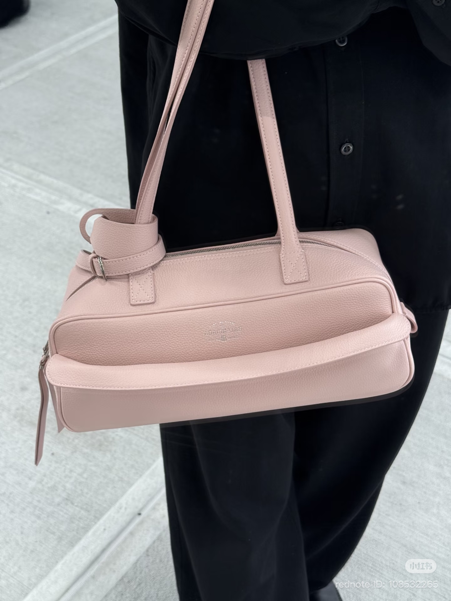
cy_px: 300
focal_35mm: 48
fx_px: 834
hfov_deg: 30.3
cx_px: 226
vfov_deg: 39.7
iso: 125
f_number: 1.78
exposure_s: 1/177
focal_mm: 6.76
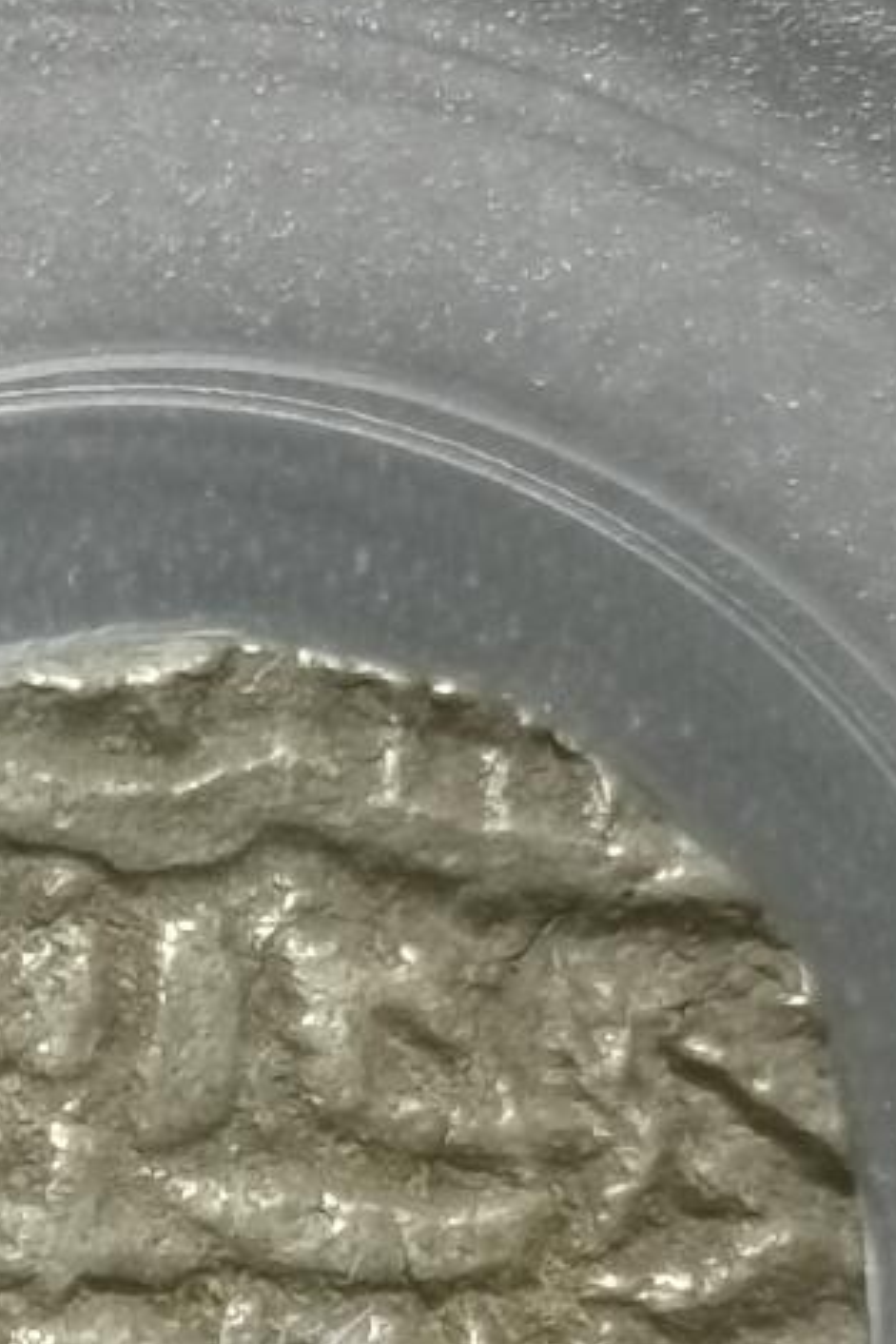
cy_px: 1022
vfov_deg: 7.5
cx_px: -288
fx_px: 10229
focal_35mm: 274
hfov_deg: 5.0
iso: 125
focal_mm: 5.58
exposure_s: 1/100
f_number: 1.8
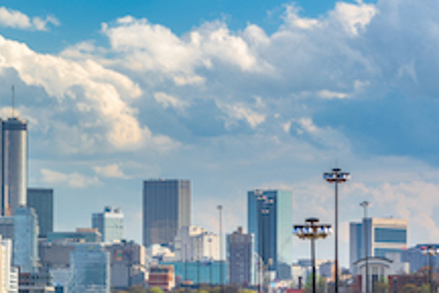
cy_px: 259
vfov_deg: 5.4
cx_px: -167
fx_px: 3109
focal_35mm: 255
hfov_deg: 8.0
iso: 64
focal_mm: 86
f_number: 11
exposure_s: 1/30
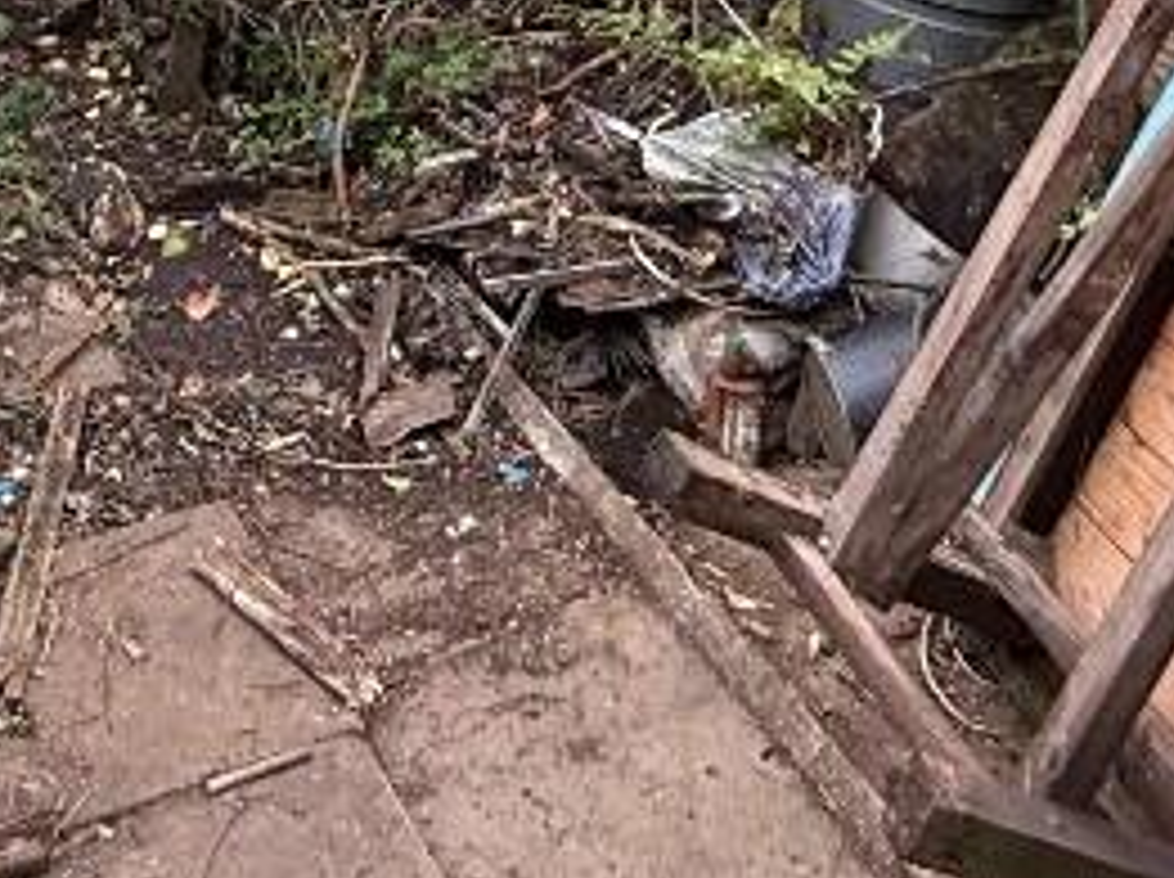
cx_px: 315
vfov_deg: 20.0
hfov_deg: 34.4
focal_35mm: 55
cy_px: -657
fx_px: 1863
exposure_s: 1/103
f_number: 2.2
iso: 50
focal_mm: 2.22
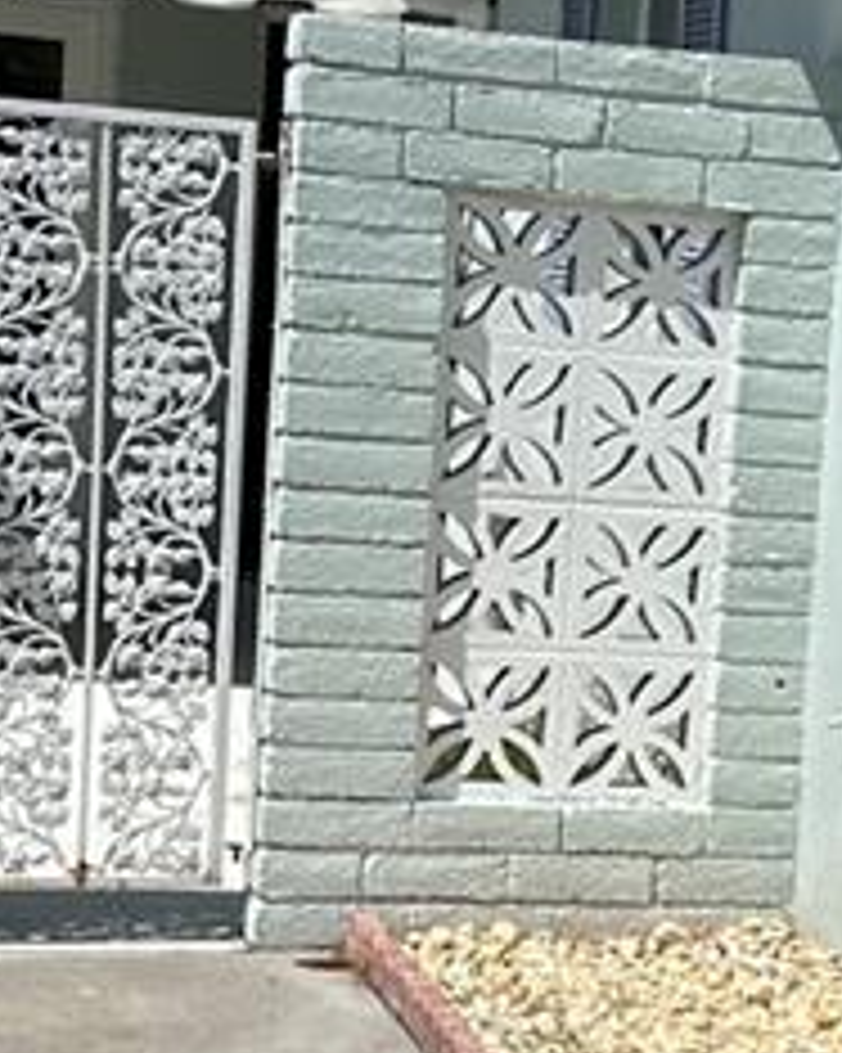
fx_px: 3740
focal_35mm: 120
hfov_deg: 12.5
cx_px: 1054
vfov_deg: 16.0
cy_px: 657
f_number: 1.78
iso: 80
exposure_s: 1/8929
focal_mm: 6.86
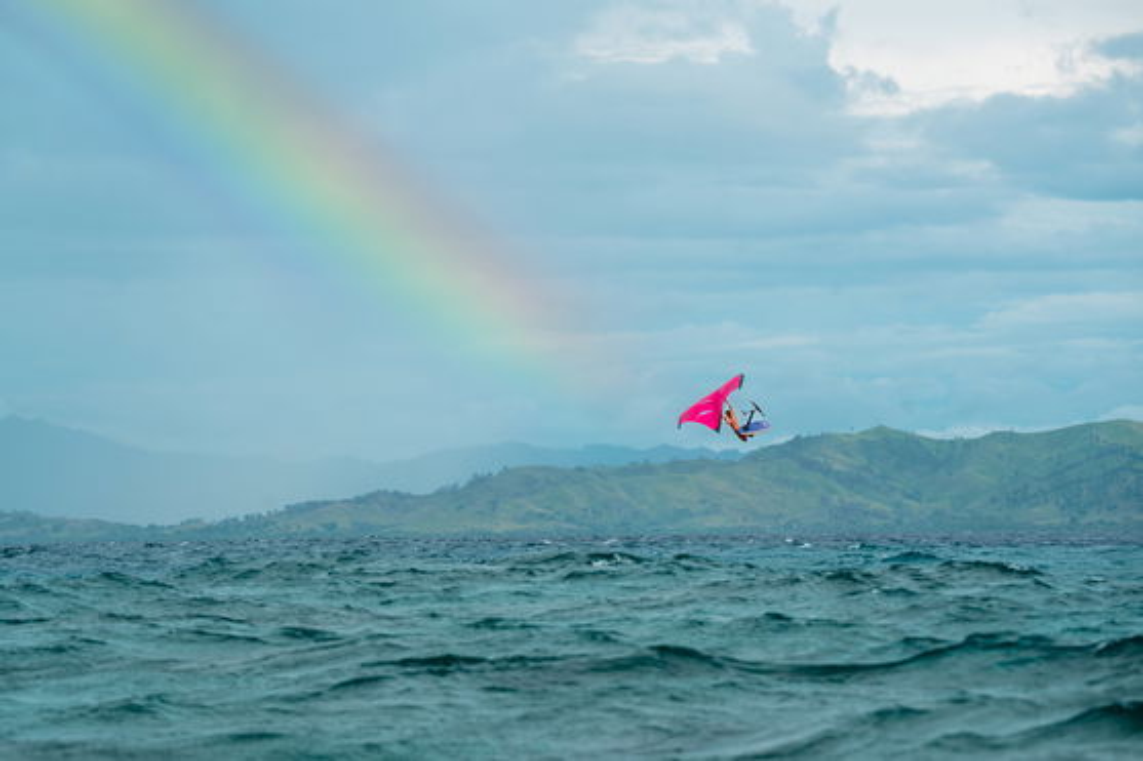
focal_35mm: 160
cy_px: 380
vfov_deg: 8.6
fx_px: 5078
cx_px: 572
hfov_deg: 12.8
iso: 400
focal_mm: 160
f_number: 6.3
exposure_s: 1/1600
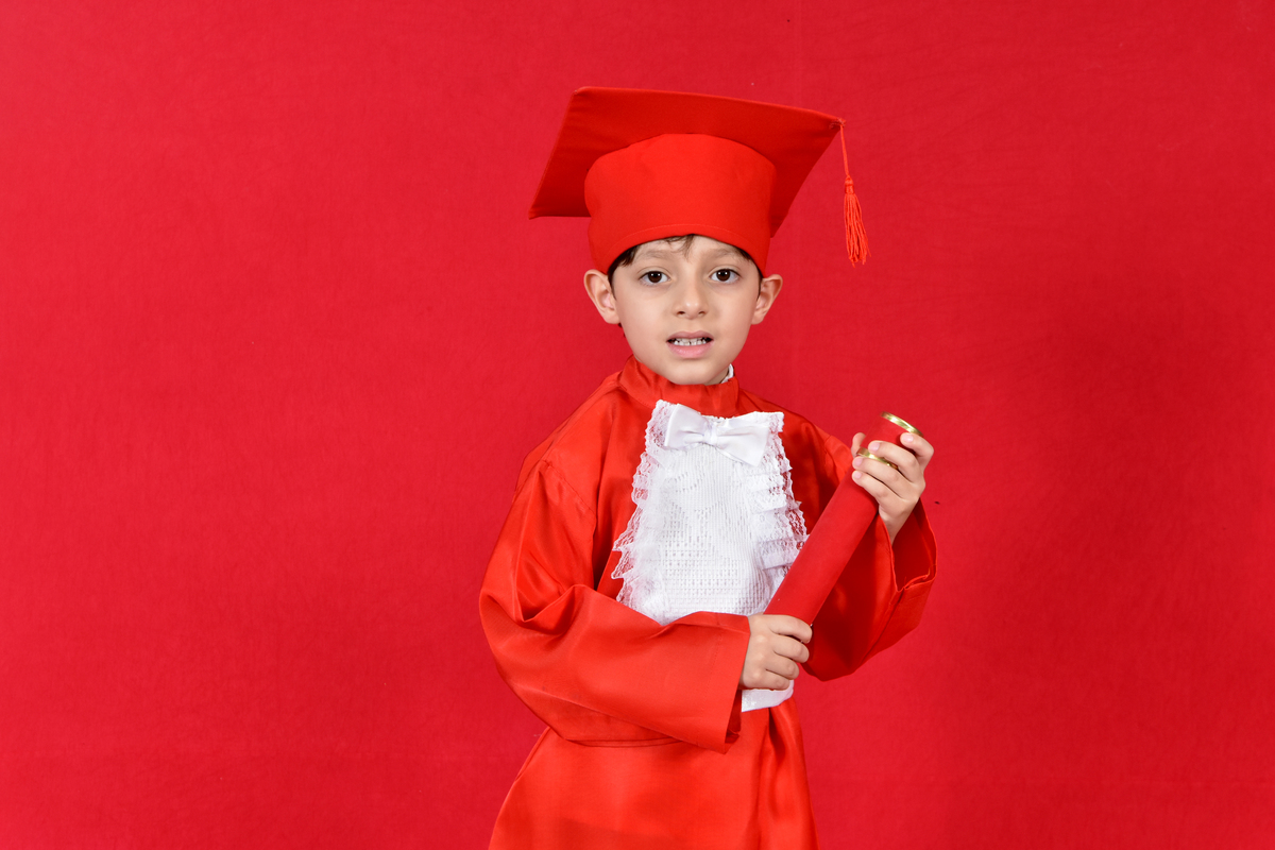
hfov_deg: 33.4
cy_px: 425
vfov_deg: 22.6
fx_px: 2125
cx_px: 638
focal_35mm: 60
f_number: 6.3
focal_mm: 40
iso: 640
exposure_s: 1/125
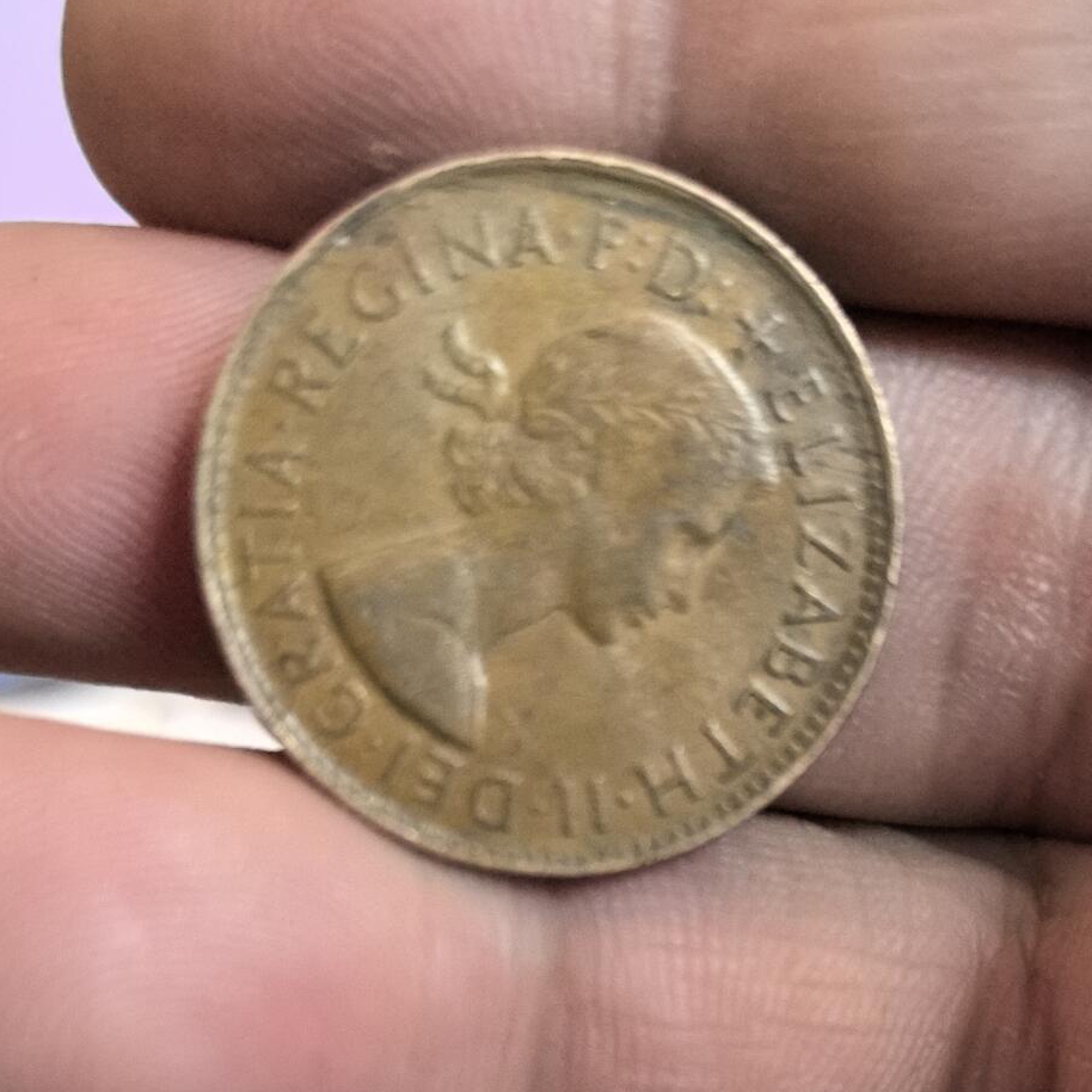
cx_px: 675
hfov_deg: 35.9
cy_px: 1068
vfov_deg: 33.3
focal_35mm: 47
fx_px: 1677
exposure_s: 1/100
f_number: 2
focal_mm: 5.75
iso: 320
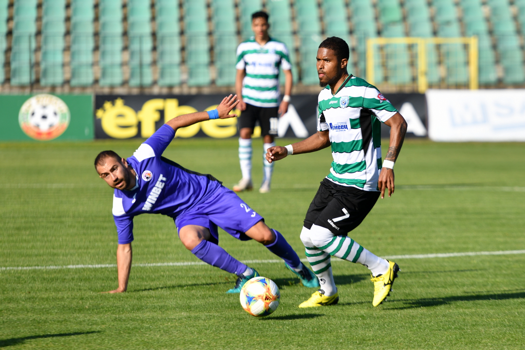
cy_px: 175
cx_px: 262
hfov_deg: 11.4
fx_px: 2625
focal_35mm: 180
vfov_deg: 7.6
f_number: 3.5
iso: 100
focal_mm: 180
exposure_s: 1/1600
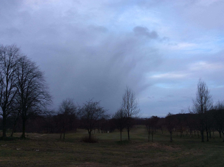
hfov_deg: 56.9
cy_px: 84
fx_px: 207
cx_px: 112
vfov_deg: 44.1
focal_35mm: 32
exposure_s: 1/132
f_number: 2.4
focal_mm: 3.3
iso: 32
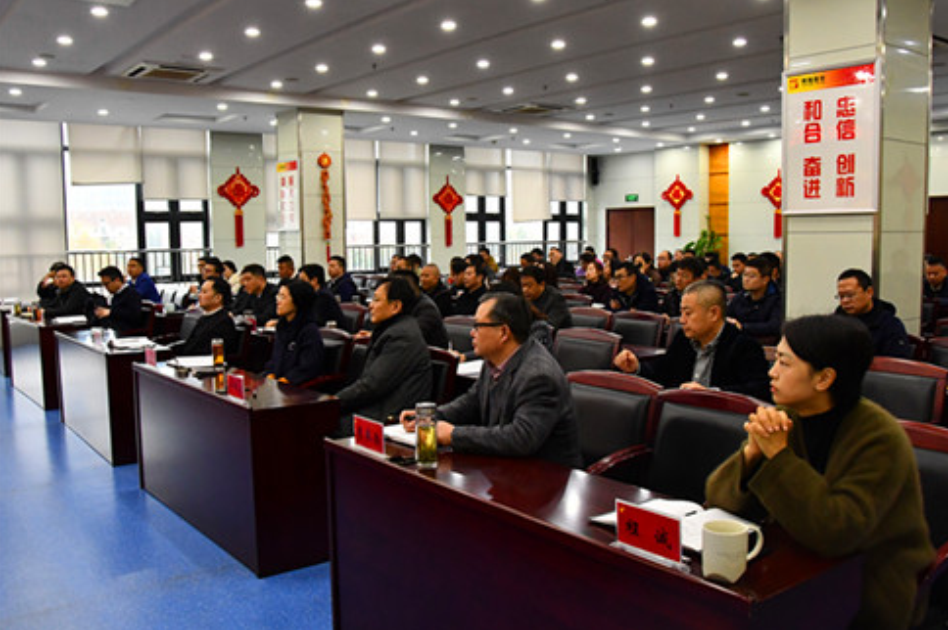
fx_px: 816
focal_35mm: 31
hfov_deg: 60.3
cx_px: 486
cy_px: 310
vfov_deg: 42.3
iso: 4000
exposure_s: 1/125
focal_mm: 20
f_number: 5.6
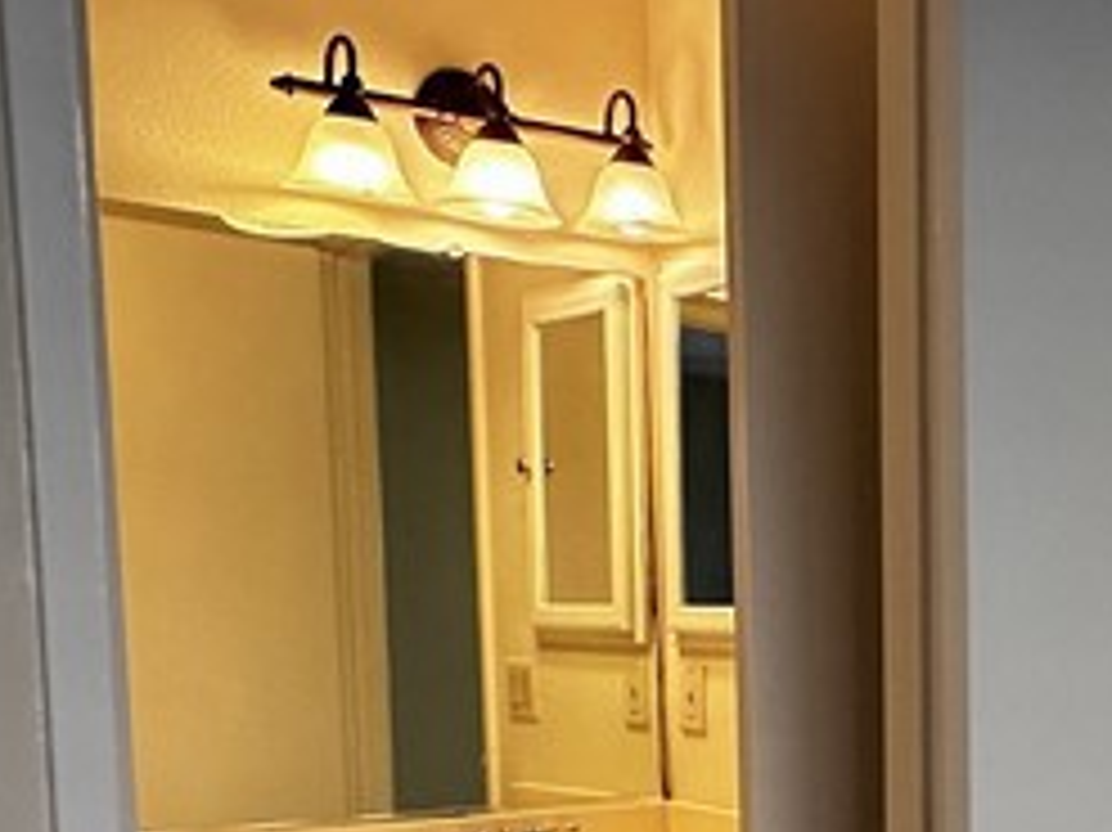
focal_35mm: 58
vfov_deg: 24.0
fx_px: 1862
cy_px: 854
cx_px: 1211
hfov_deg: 30.0
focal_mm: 2.22
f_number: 2.2
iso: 160
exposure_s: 1/120
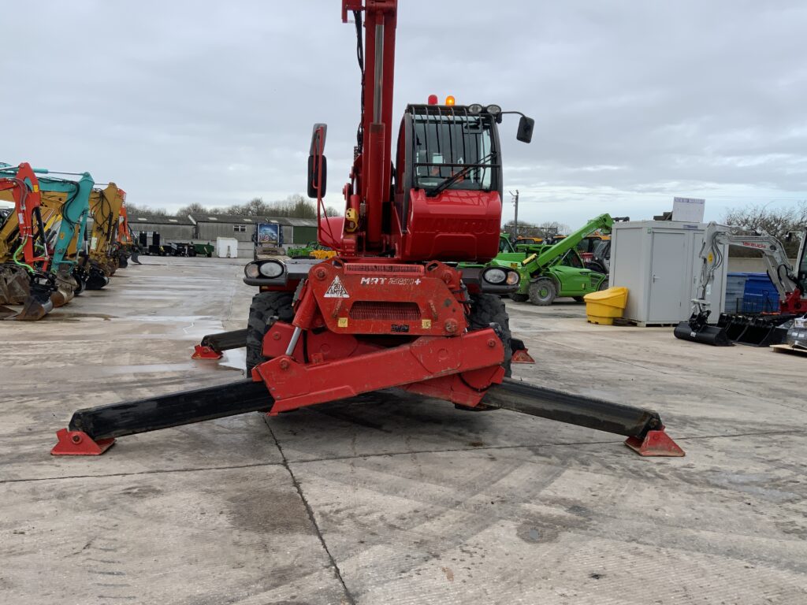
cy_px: 302
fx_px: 676
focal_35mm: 29
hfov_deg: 61.7
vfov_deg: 48.2
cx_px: 404
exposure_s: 1/509
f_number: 1.8
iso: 16
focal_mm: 3
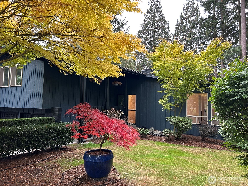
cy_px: 93
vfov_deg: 53.1
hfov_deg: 67.3
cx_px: 124
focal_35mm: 26
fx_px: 186
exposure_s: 1/66
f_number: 1.5
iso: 125
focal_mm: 5.7
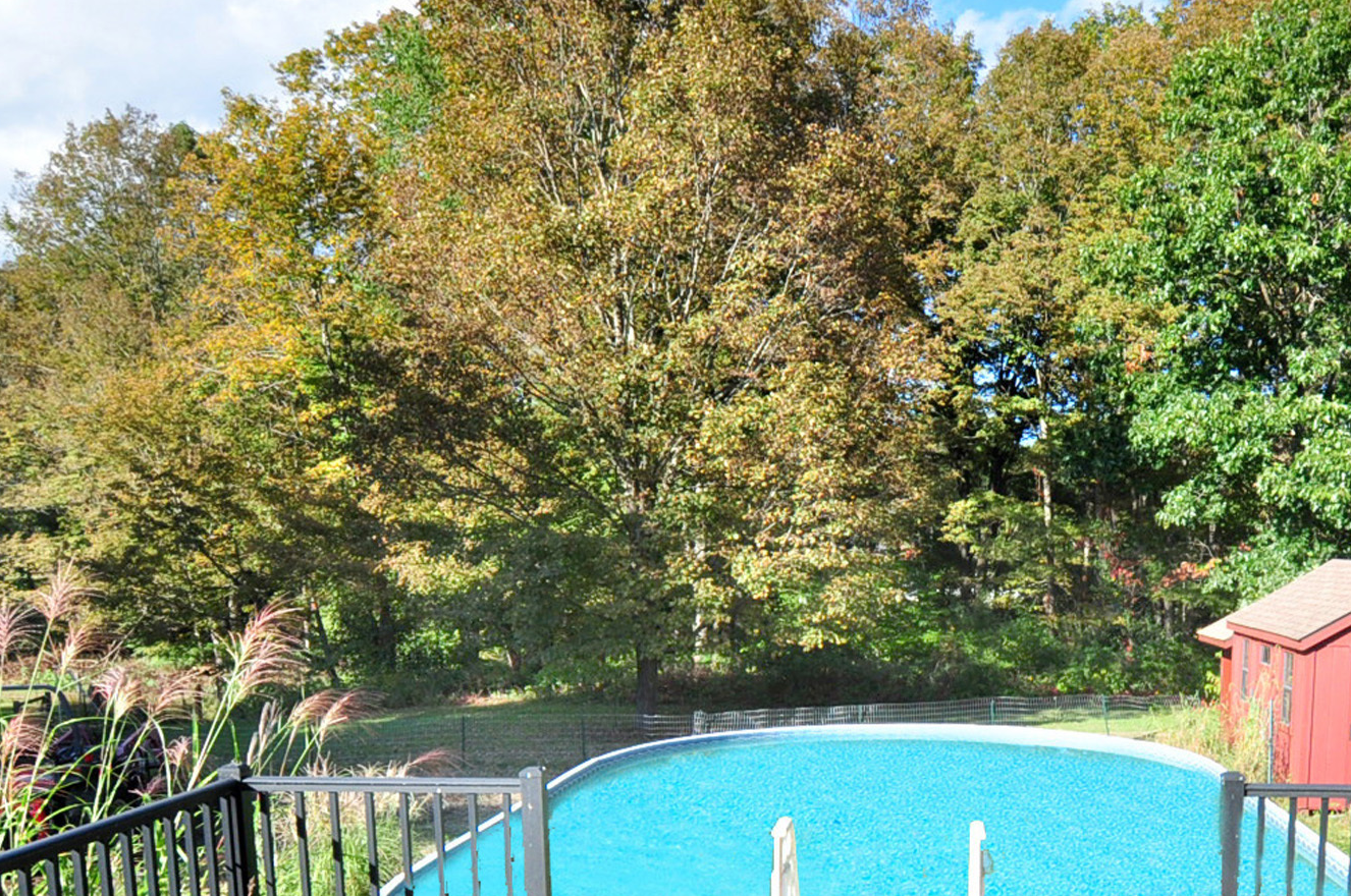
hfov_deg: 50.6
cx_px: 1033
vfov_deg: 34.9
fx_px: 1353
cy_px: 782
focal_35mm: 36
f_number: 8
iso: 400
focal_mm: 11
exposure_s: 1/320
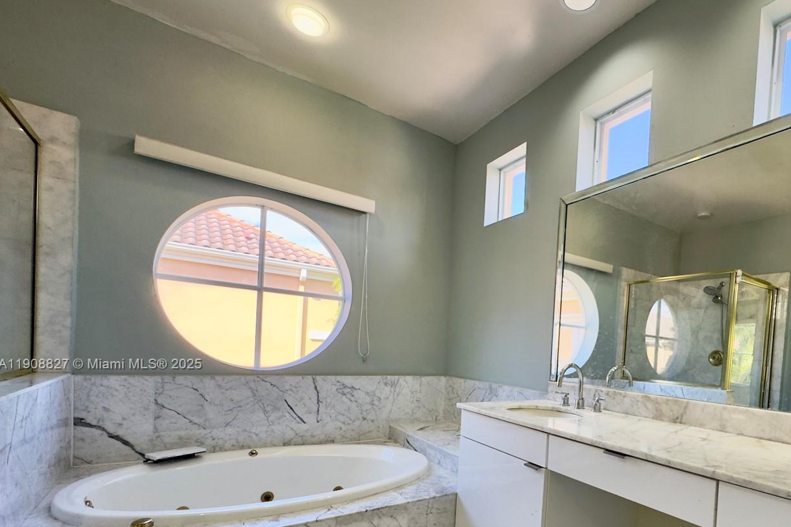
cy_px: 365
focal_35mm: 19
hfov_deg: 84.6
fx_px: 417
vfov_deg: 62.4
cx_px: 512
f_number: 2.2
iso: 160
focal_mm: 2.22
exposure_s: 1/120
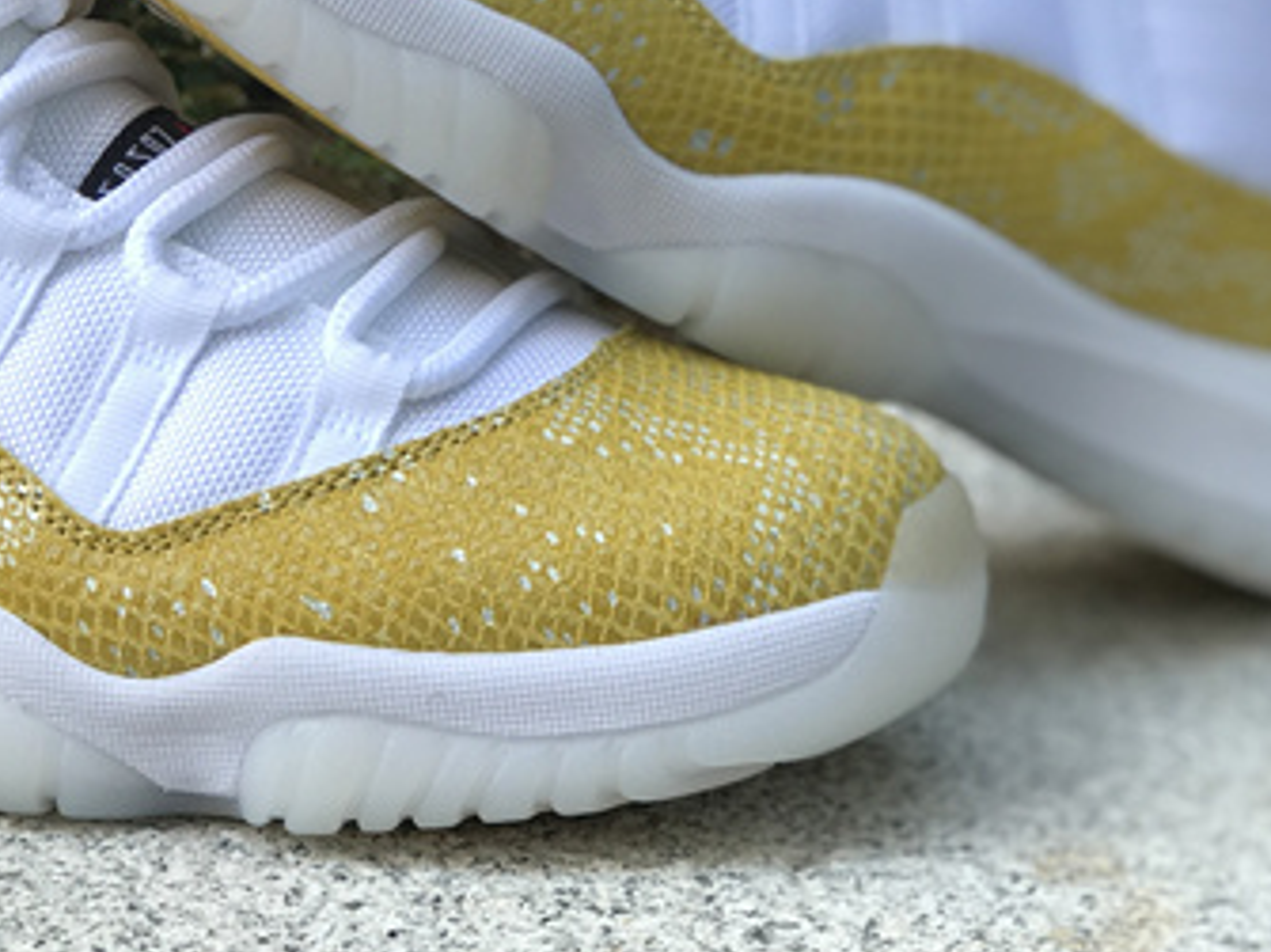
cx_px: 417
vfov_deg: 11.7
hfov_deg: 15.6
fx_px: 4625
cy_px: 89
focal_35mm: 126
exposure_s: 1/109
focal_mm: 6.6
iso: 20
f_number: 2.8
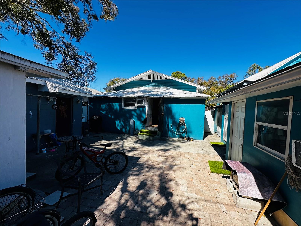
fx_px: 122
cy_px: 113
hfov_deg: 102.1
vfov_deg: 85.7
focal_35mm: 14
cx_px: 150
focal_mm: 2.22
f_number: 2.2
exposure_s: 1/1689
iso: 50
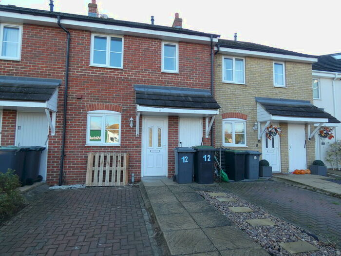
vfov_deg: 66.0
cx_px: 170
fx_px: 197
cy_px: 128
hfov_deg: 81.7
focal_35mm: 20
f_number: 2.8
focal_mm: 3.6
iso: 80
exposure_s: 1/160
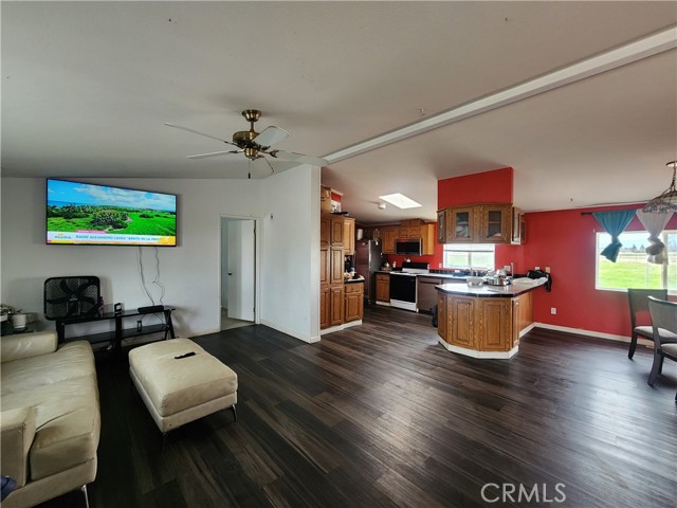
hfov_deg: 106.2
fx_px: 254
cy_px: 254
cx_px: 338
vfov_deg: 89.9
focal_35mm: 13
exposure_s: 1/60
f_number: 2.2
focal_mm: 2.2
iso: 250
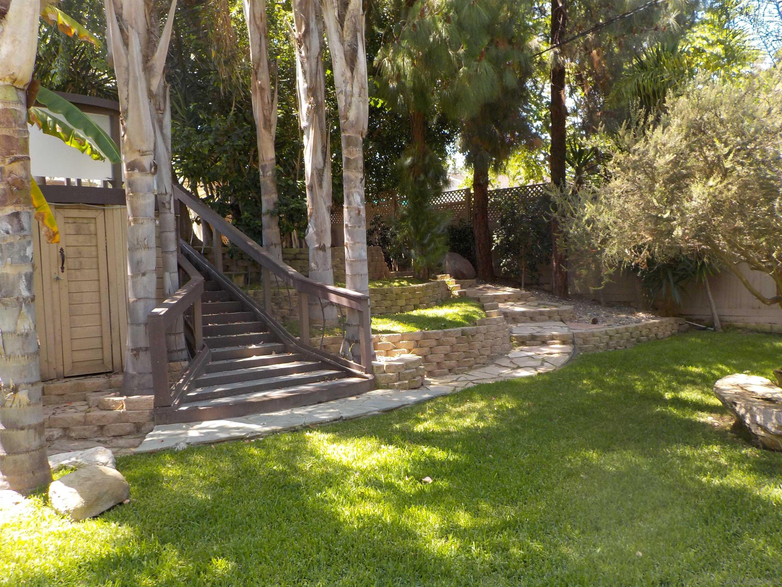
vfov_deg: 46.8
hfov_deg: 60.0
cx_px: 391
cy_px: 294
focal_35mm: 30
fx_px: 678
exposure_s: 1/125
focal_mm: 4.1
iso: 125
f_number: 3.3
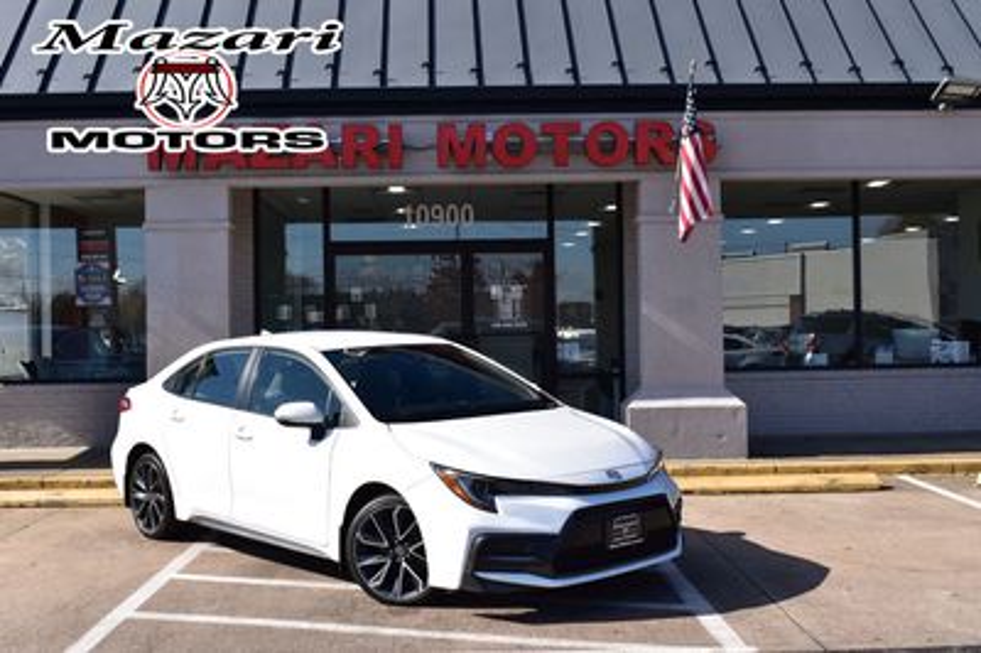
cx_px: 490
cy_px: 326
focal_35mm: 44
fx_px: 1184
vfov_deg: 30.8
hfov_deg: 45.0
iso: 360
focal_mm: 29
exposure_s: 1/500
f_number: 11
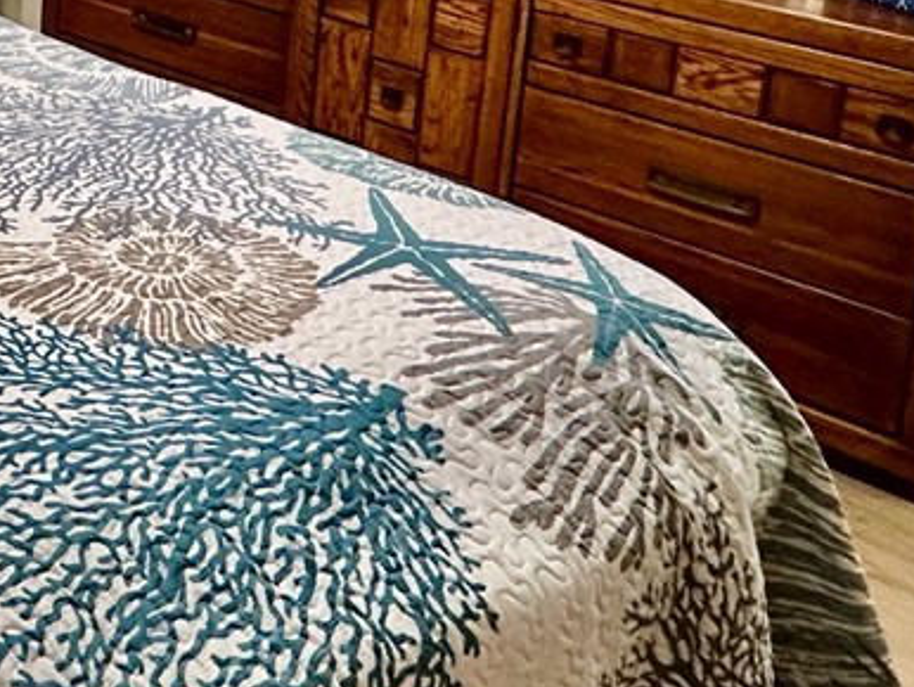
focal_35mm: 58
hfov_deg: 26.7
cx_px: -346
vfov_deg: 22.7
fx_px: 1532
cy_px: -194
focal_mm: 2.22
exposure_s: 1/60
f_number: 2.2
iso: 200
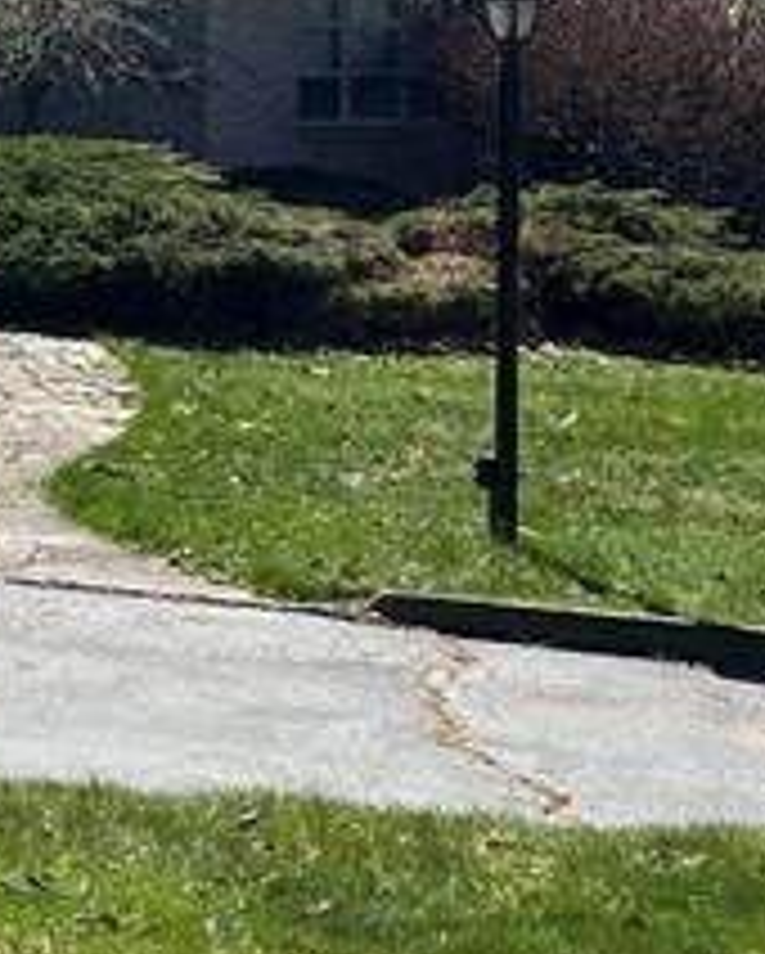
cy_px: -22
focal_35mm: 113
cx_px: -860
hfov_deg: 11.9
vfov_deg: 16.6
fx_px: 3193
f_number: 1.78
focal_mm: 6.86
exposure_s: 1/3861
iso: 80
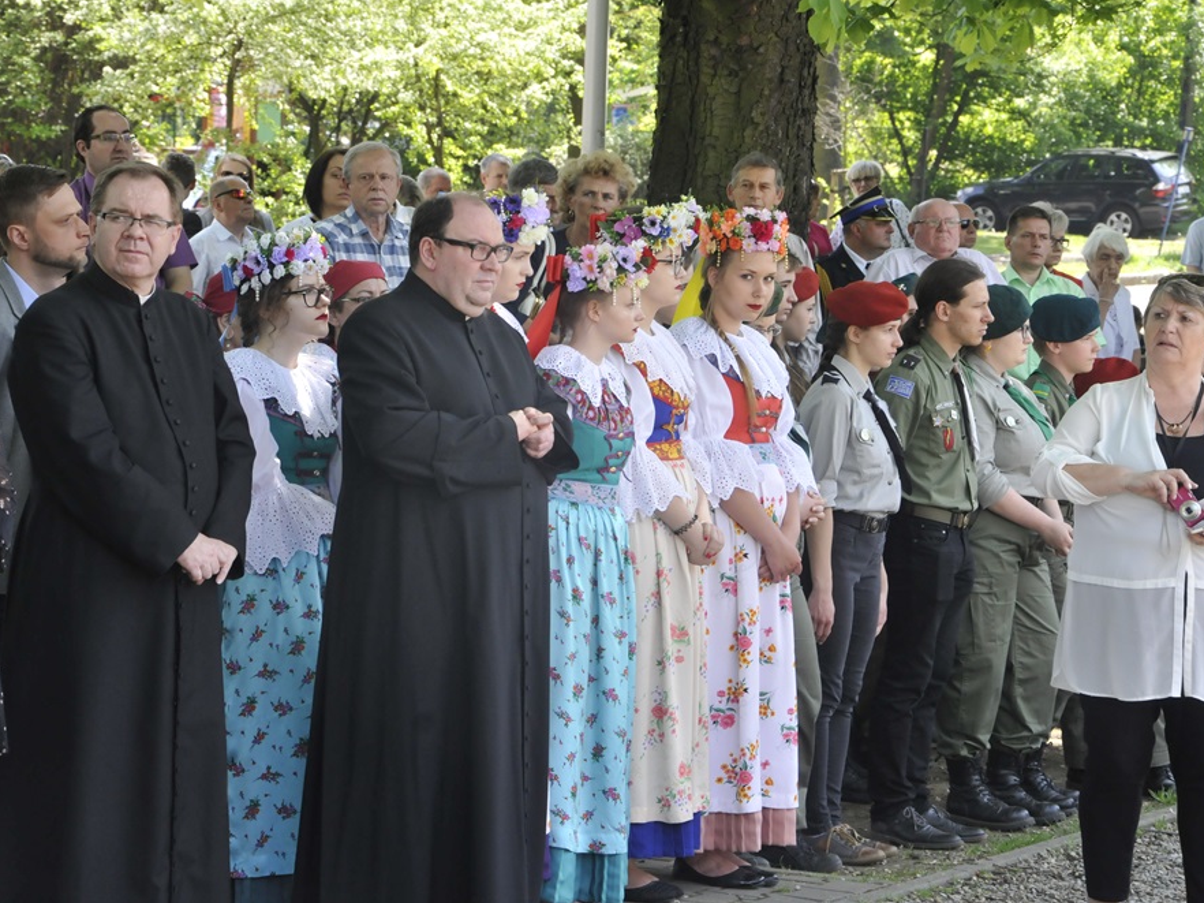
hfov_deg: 16.1
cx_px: 549
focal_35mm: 123
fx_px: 4261
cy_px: 451
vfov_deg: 12.1
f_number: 8
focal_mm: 75
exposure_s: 1/250
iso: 800
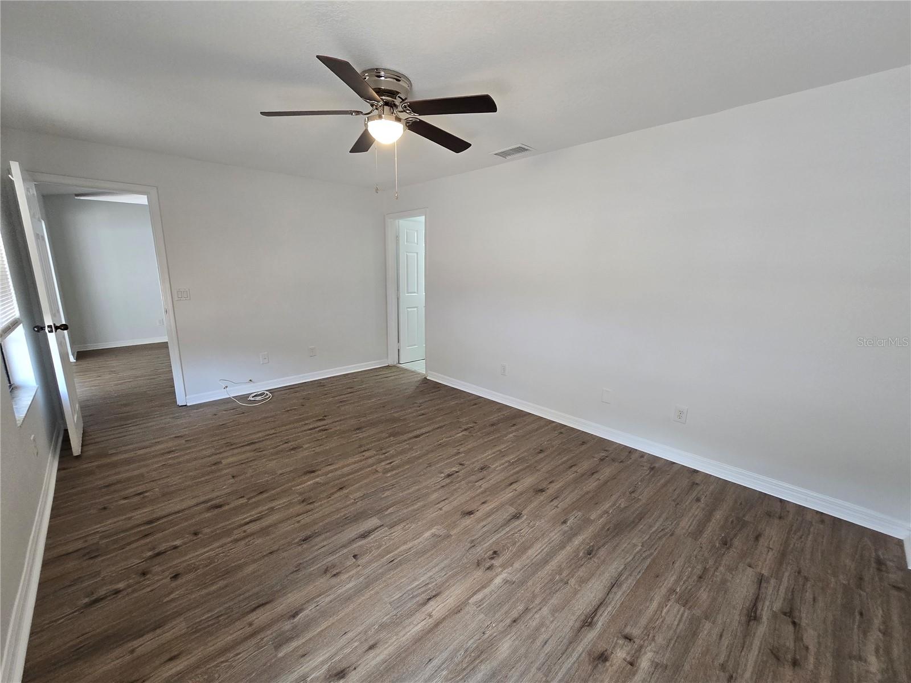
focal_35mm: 13
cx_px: 456
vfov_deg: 89.9
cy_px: 342
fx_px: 342
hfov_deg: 106.2
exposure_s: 1/60
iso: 200
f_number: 2.2
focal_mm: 2.2
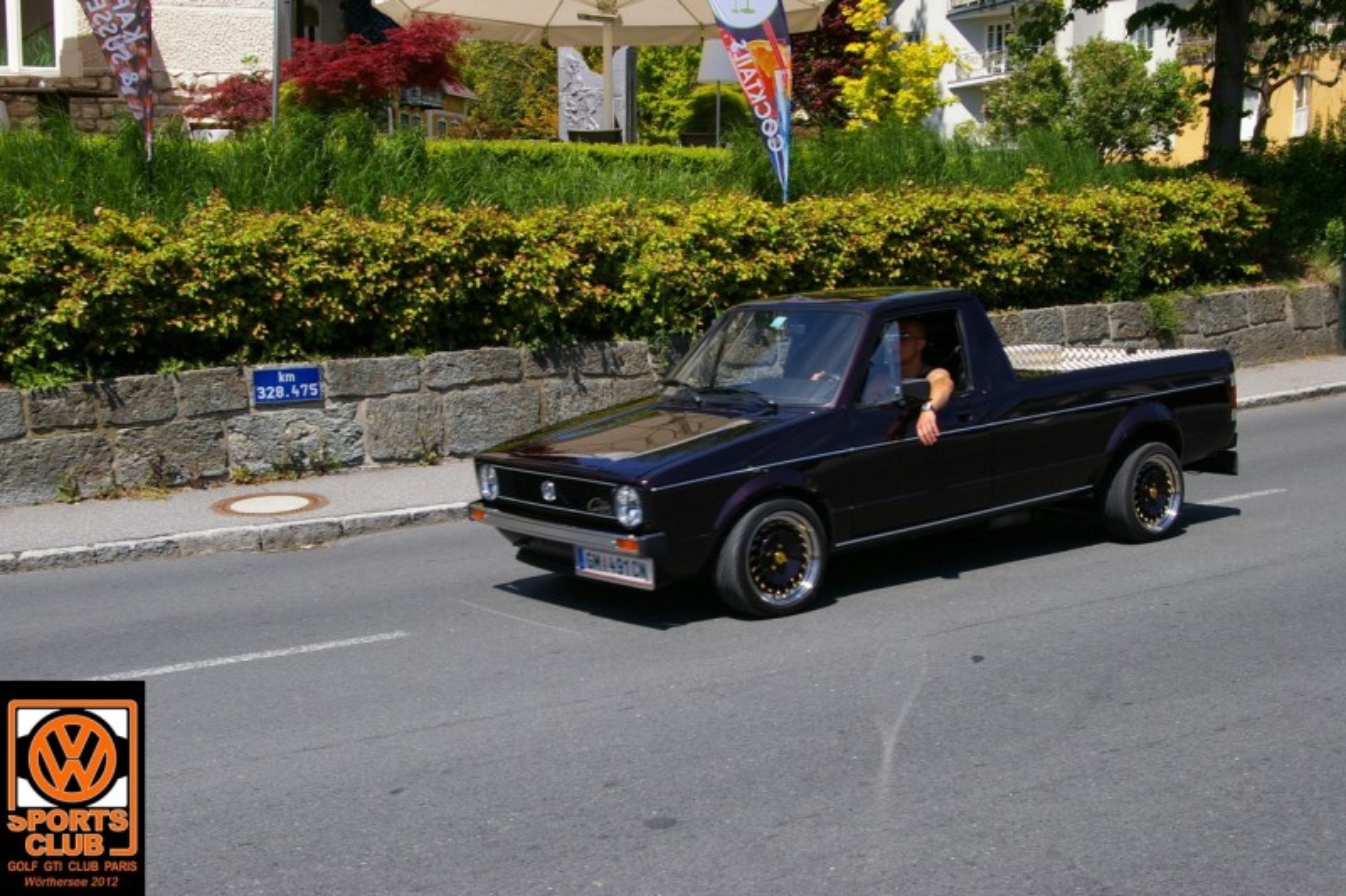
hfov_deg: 46.4
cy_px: 448
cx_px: 673
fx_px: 1570
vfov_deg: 31.9
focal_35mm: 42
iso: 200
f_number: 9.5
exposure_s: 1/250
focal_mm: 28
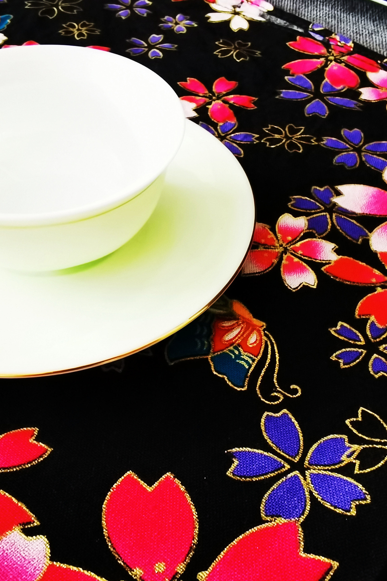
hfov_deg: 34.8
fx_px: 597
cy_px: 289
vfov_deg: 51.9
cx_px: 76
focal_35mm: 37
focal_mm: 2.26
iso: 1000
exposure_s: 1/16.7
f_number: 2.2
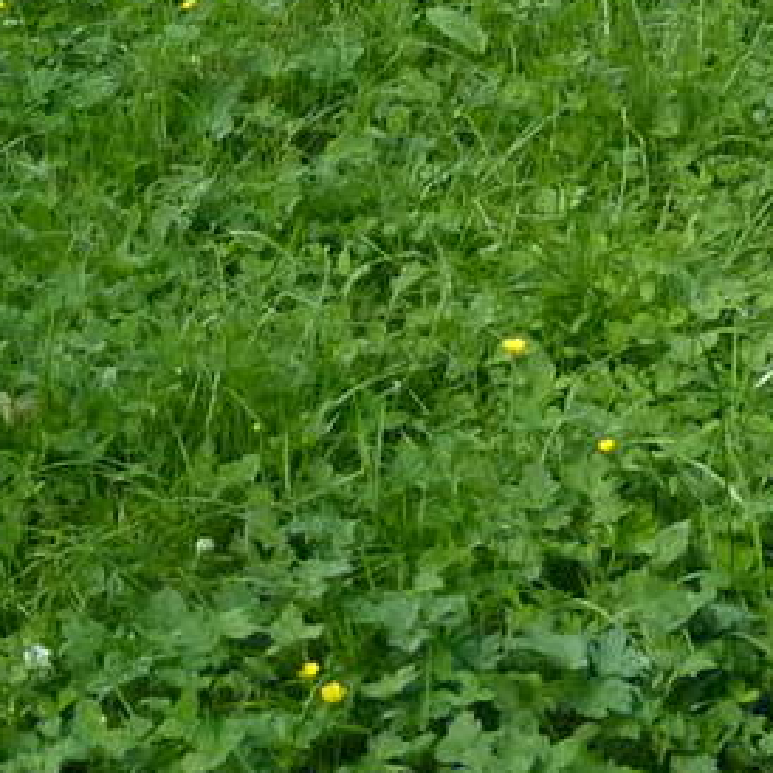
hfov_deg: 13.5
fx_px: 3259
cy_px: -810
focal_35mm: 129
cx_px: 226
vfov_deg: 12.0
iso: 400
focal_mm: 4.1
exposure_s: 1/500
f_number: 3.3
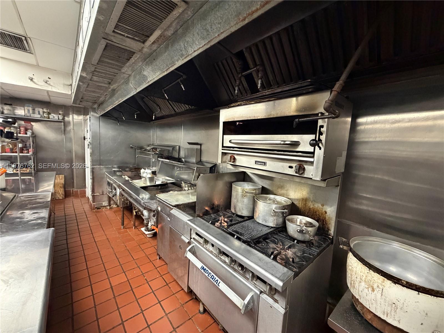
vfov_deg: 85.7
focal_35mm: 14
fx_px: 180
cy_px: 166
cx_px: 222
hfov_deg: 102.1
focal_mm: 2.22
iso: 1000
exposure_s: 1/60
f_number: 2.2
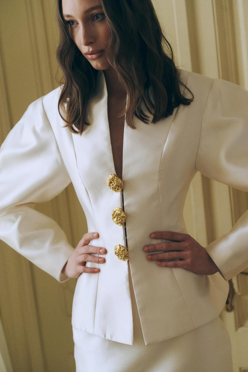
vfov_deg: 28.9
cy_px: 186
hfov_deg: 19.4
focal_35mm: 70
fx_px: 724
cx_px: 124
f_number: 2.8
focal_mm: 70
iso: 800
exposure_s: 1/500
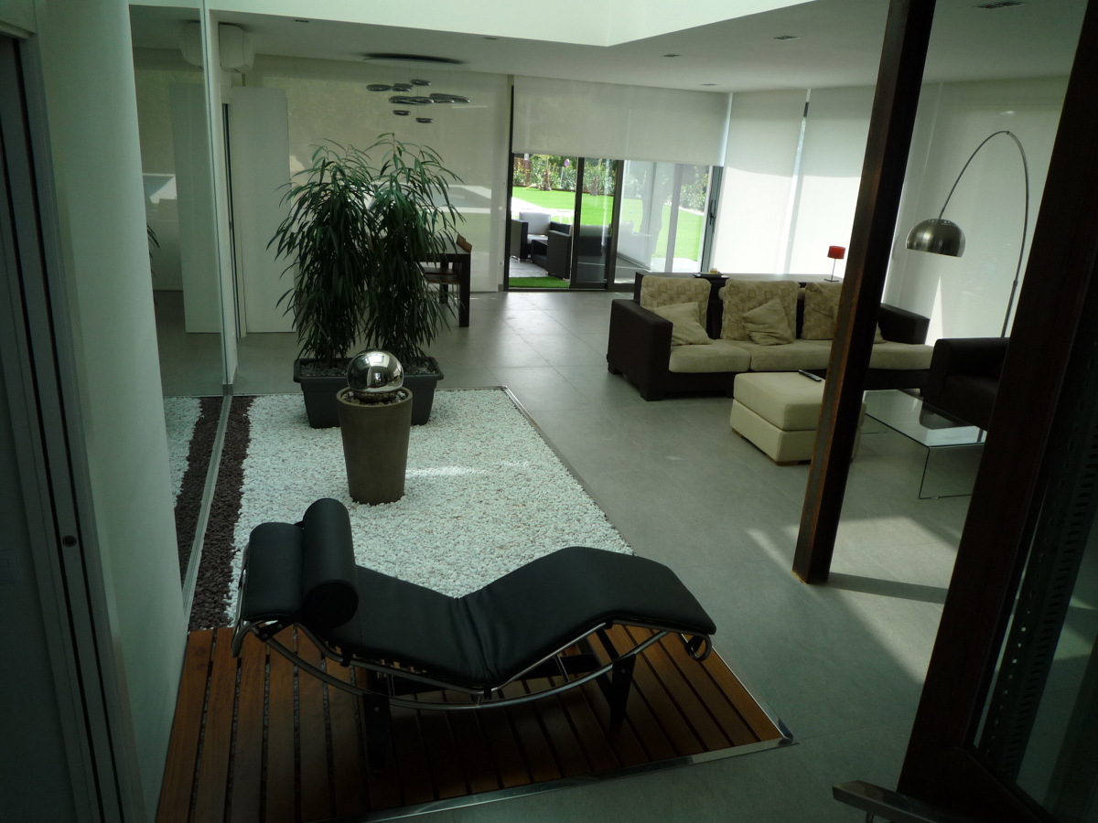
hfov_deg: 69.4
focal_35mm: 25
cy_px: 412
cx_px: 549
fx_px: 793
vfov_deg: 54.9
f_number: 2.8
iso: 100
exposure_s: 1/250
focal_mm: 4.4
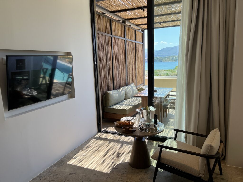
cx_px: 122
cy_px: 91
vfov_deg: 53.1
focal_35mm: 26
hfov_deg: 67.3
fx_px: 183
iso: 50
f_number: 1.5
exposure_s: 1/581
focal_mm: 5.7
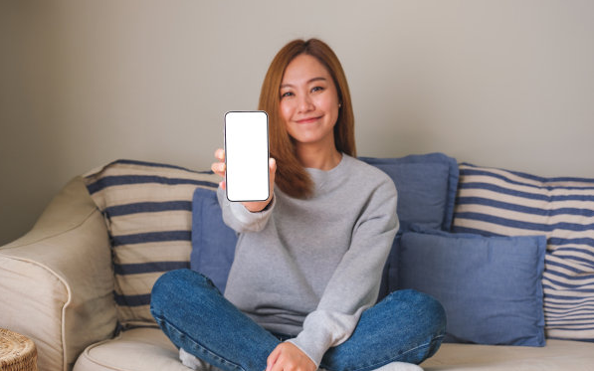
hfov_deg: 42.6
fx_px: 761
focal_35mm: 47
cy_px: 202
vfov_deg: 27.4
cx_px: 292
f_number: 2.8
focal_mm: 30.2
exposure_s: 1/140
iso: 160
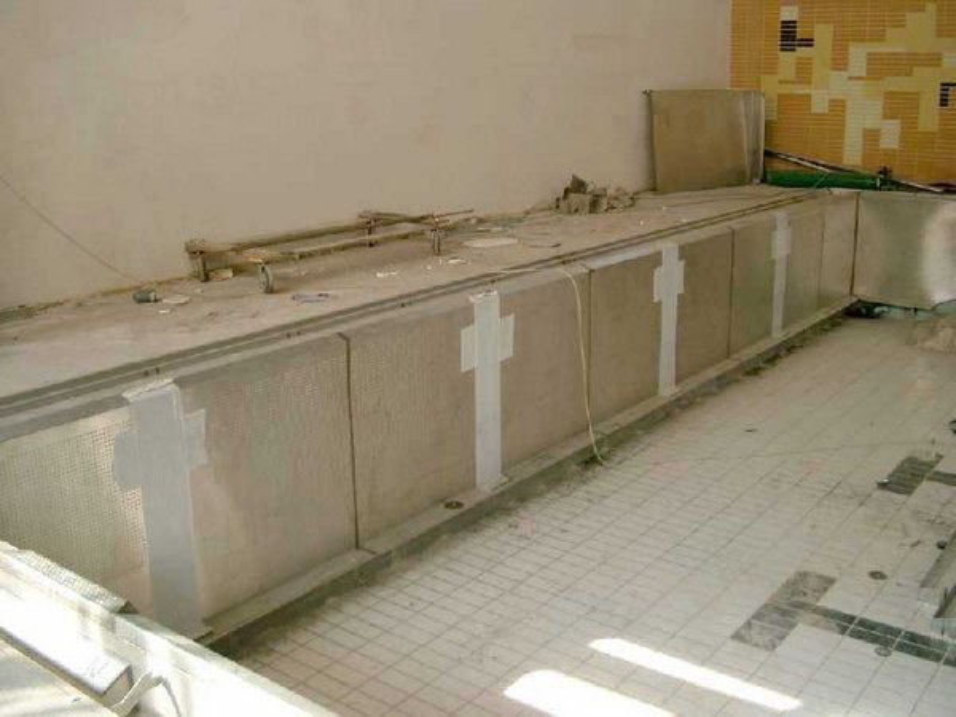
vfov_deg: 38.7
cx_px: 478
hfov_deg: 50.1
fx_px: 1022
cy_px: 358
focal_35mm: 37
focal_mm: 7.6
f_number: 2.6
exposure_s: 1/160
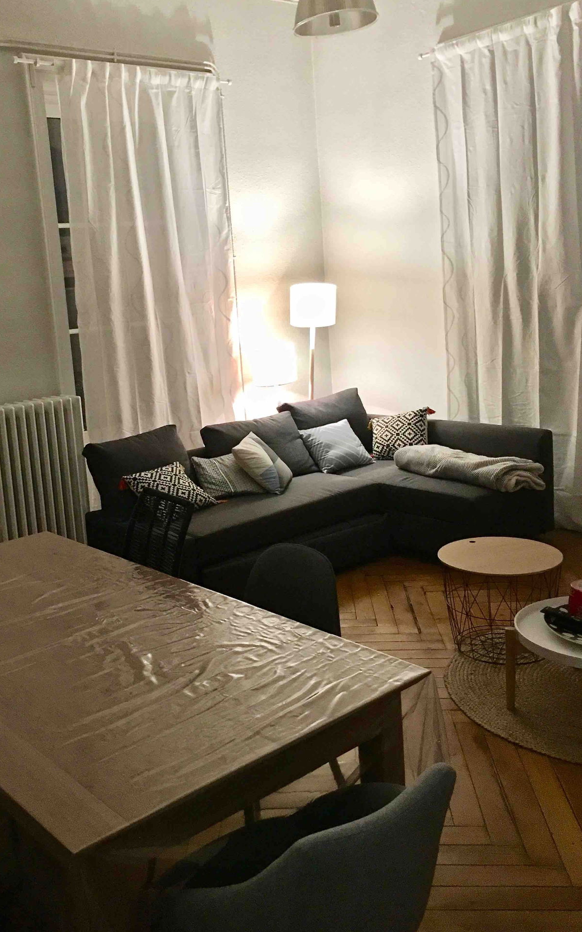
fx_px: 863
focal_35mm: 34
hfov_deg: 37.0
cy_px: 423
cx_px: 206
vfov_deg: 56.6
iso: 125
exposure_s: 1/17
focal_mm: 4.15
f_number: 2.2
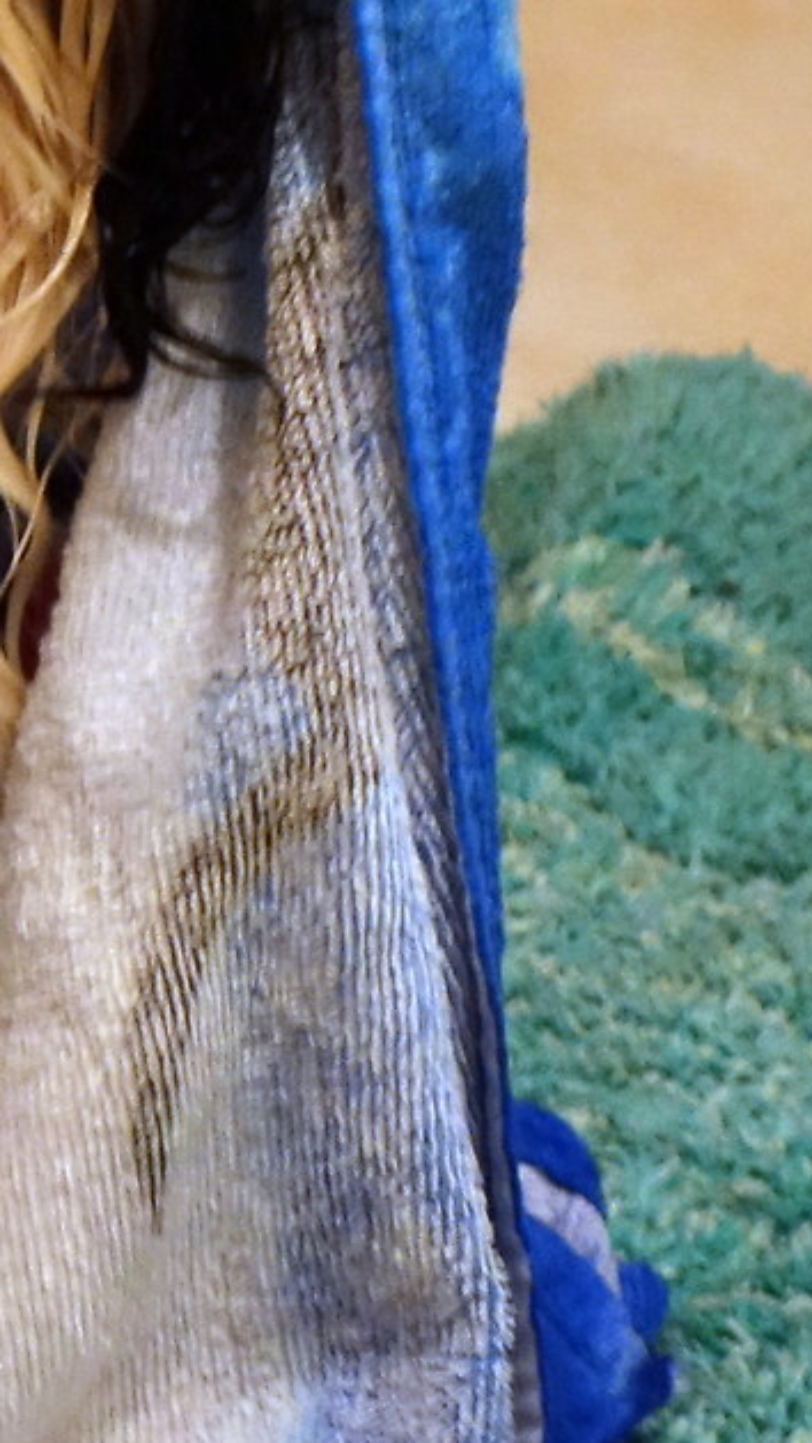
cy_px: -73
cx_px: -697
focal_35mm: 352
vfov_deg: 6.1
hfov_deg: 3.4
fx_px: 13468
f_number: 4.5
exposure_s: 1/13
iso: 800
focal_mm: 32.52
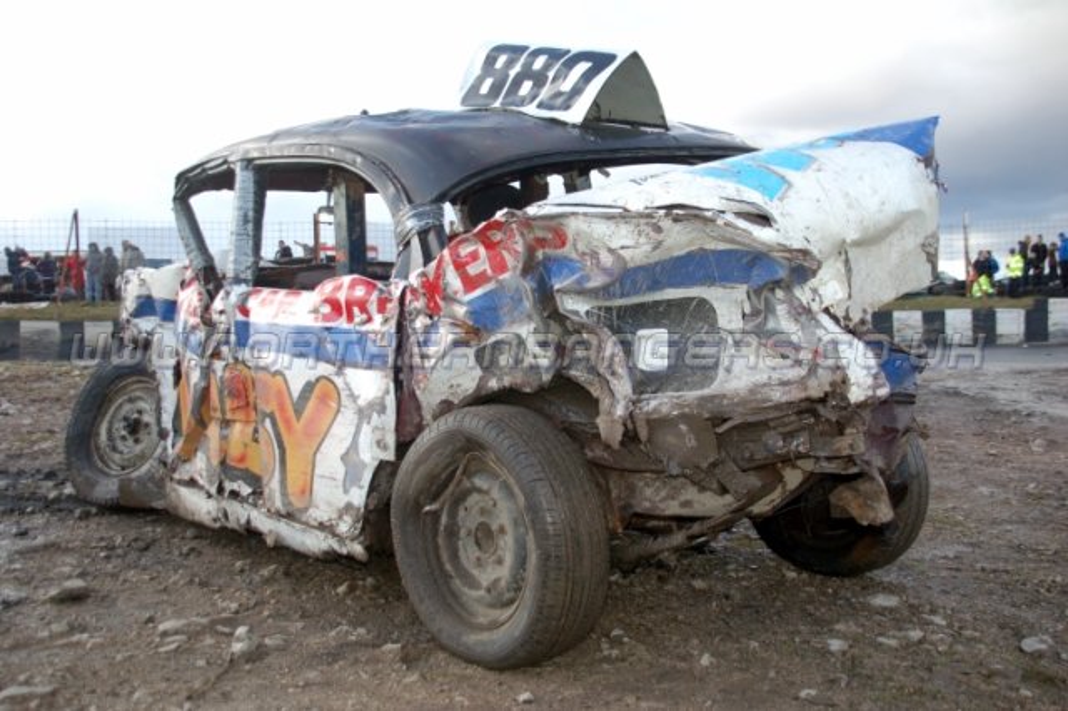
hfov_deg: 49.6
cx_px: 534
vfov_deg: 34.2
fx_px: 1156
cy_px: 356
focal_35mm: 39
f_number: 4.2
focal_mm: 26
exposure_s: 1/500
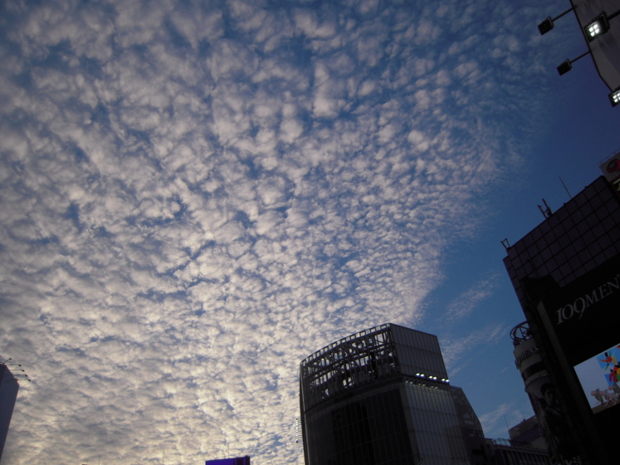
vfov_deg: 46.8
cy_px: 236
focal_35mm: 30
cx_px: 330
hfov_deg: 59.9
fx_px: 537
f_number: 2.7
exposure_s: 1/1000
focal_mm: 5
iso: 100
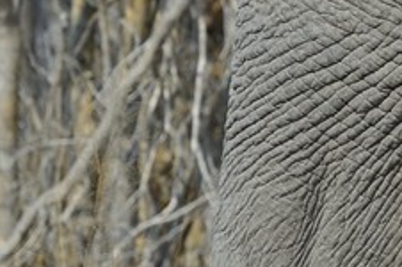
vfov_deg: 1.0
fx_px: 15823
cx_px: 1407
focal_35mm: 1419
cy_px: 262
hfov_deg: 1.4
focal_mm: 200
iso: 400
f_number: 10
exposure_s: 1/640
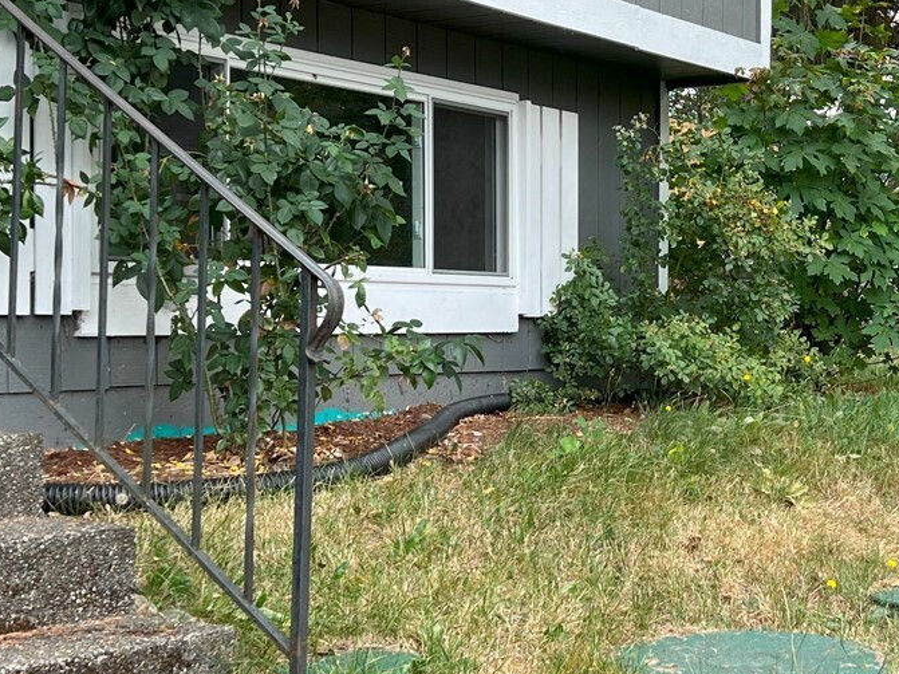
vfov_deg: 23.6
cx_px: 648
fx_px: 1610
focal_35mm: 62
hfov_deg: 30.8
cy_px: 330
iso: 50
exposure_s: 1/427
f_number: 1.5
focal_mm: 5.7
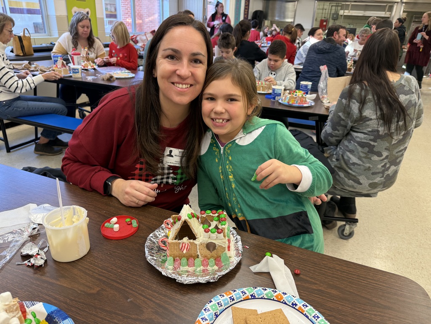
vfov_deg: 56.8
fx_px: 299
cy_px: 162
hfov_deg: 71.6
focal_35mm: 24
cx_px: 216
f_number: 1.78
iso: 160
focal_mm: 6.76
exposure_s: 1/120
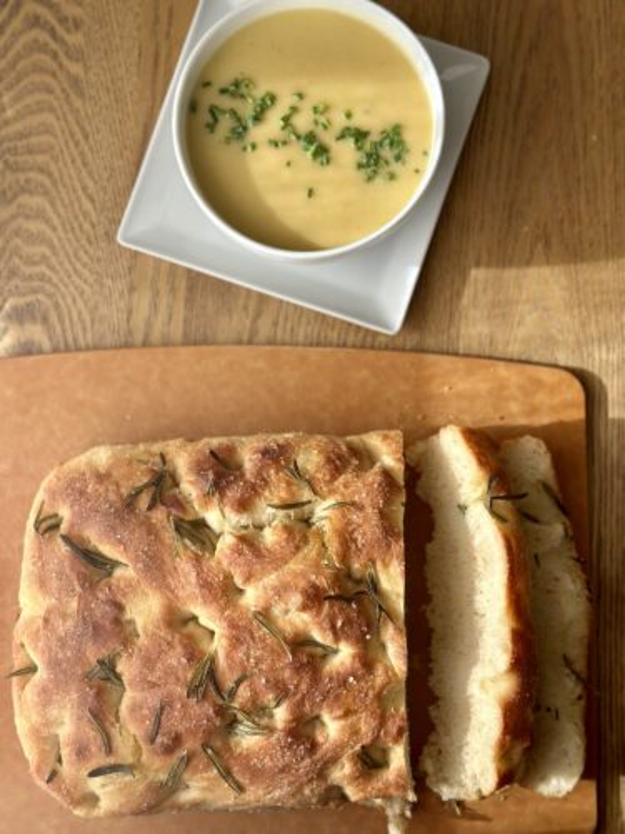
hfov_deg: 30.3
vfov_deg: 39.7
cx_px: 312
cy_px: 417
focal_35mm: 48
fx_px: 1156
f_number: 1.78
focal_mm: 6.86
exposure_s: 1/724
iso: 80
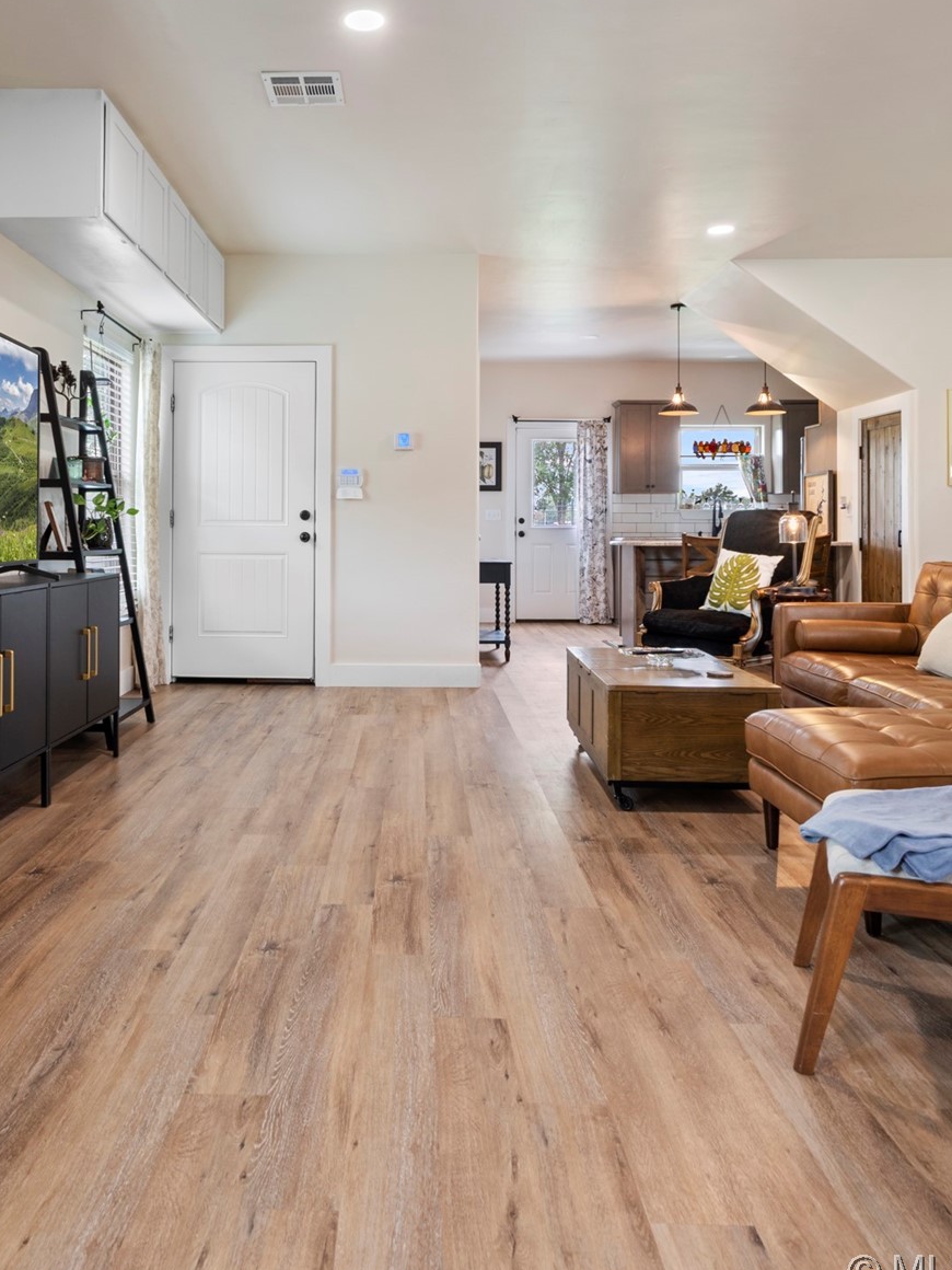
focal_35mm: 27
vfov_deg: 65.2
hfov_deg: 50.9
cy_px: 571
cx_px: 370
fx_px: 990
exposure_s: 1/2
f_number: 8
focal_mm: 16
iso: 250
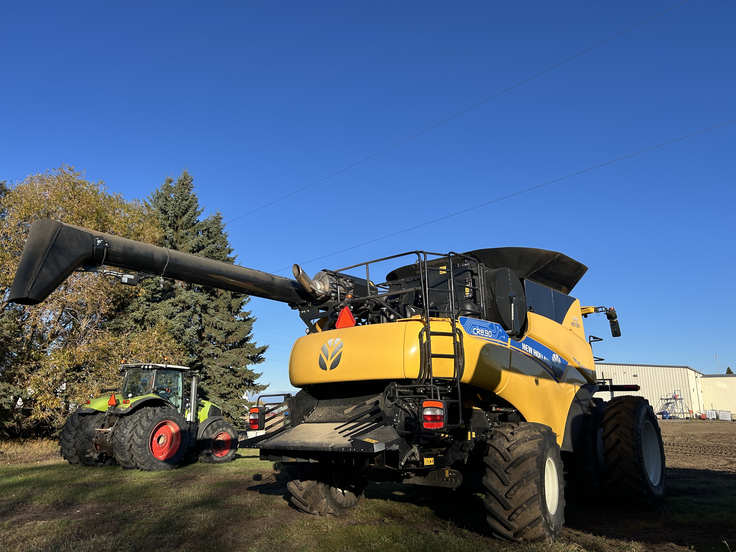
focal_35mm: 26
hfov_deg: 67.3
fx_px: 553
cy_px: 276
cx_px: 368
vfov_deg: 53.1
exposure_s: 1/3460
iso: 50
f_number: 1.5
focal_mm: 5.7
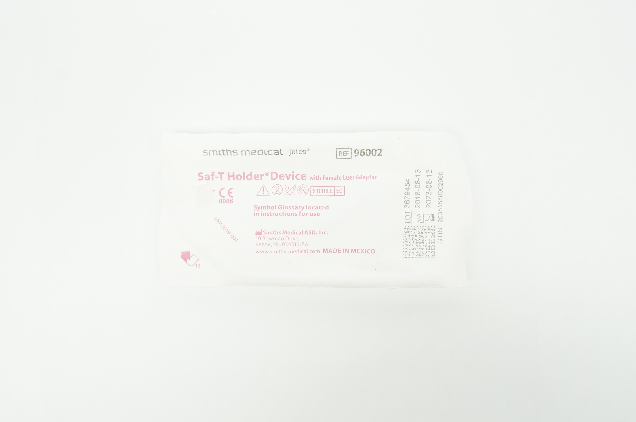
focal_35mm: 39
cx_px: 318
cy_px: 211
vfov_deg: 34.1
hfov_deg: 49.6
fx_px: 688
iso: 400
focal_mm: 26
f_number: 9
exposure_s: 1/15
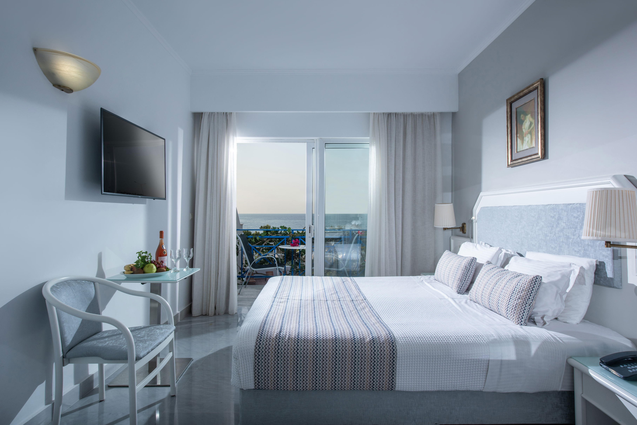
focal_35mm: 20
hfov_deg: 84.0
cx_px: 318
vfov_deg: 62.0
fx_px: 354
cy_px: 212
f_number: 9
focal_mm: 20
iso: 200
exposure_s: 1/250
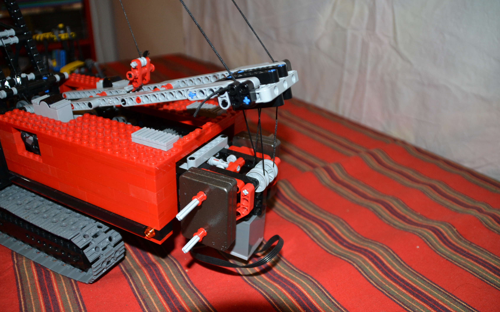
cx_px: 253
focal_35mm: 28
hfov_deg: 66.5
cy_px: 165
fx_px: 382
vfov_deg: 44.5
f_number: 3.5
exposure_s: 1/60
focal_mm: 18
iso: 560
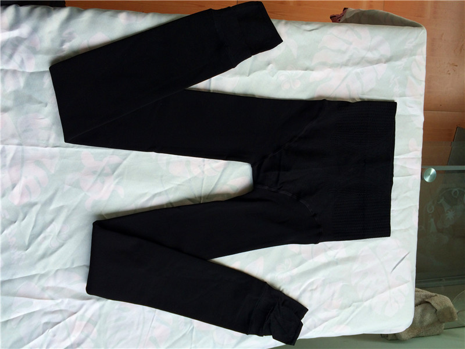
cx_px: 232
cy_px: 174
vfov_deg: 48.2
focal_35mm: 29
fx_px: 390
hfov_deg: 61.7
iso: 32
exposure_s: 1/265
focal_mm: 4.15
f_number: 2.2
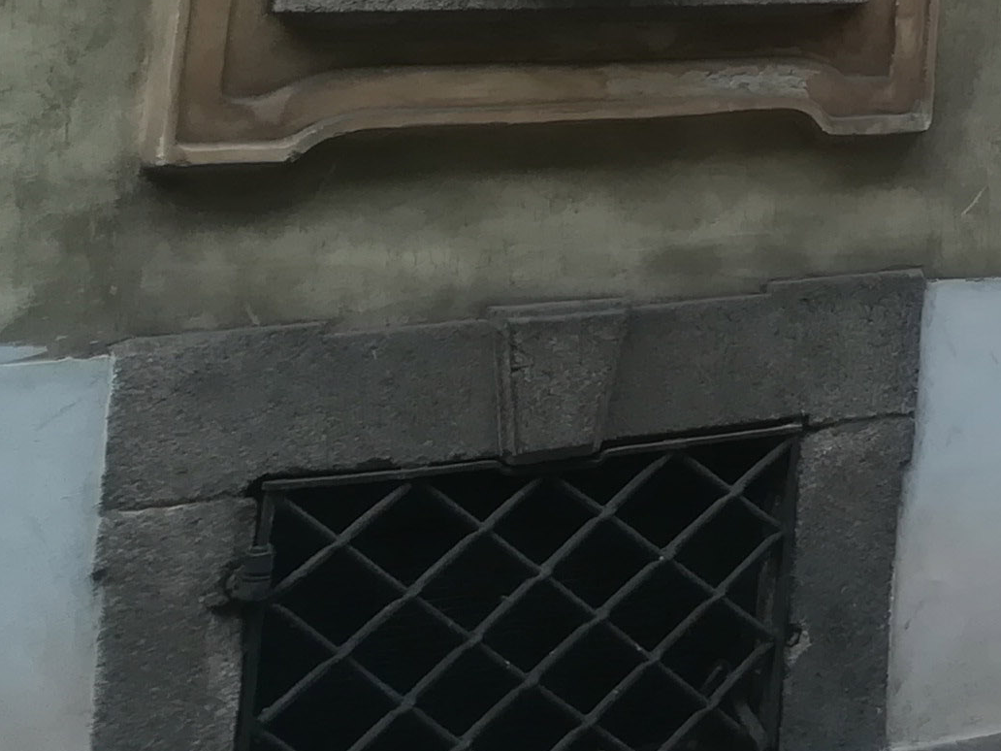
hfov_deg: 16.1
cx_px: 1876
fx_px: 2892
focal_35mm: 100
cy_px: -663
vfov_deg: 13.1
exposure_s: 1/140
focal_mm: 3.83
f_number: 2.2
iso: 50
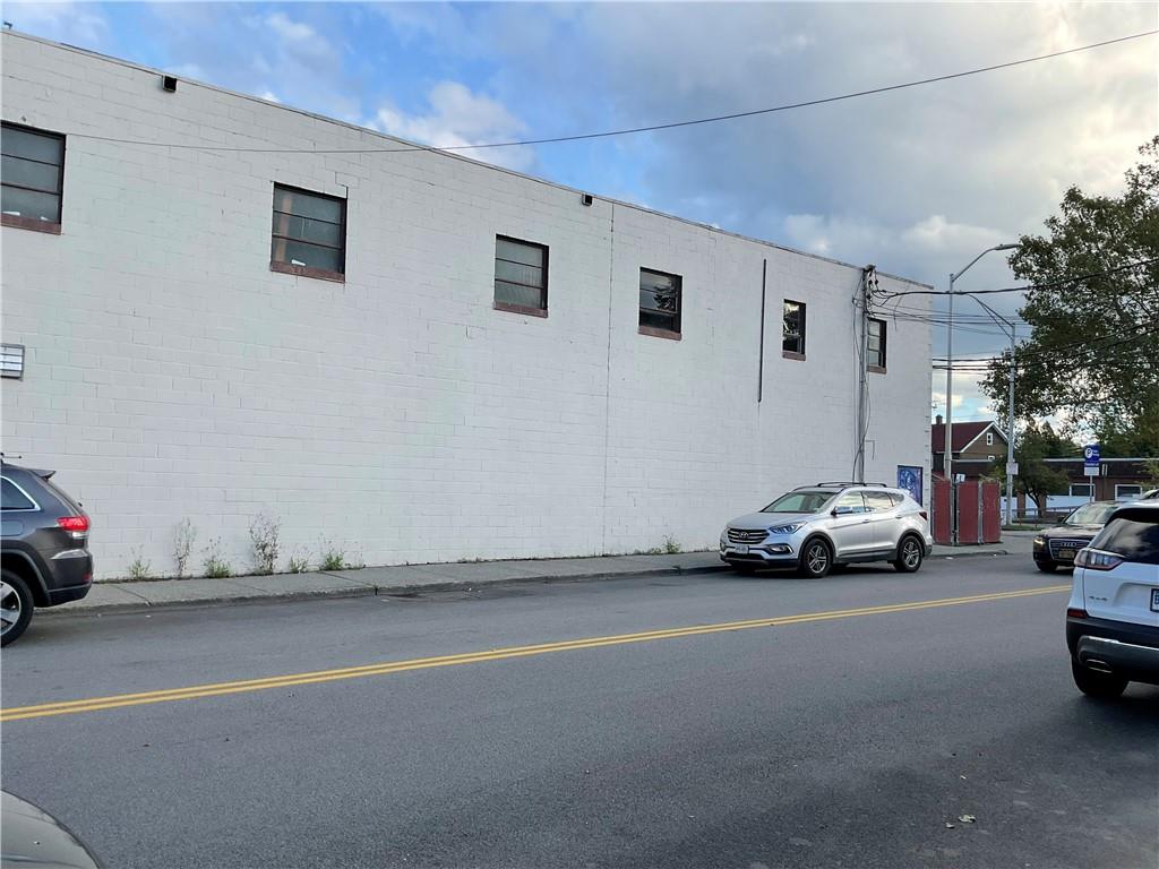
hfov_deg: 61.7
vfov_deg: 48.2
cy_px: 434
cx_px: 580
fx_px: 971
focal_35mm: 29
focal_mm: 3
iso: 16
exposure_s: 1/781
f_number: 1.8
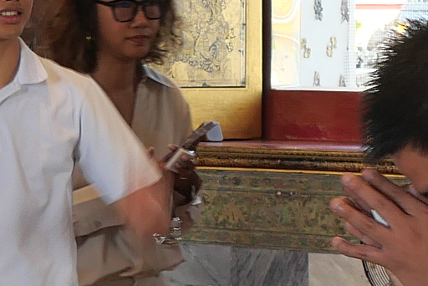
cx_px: 520
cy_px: 243
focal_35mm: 174
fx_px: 2070
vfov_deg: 7.9
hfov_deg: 11.6
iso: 200
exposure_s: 1/40
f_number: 3.5
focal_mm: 12
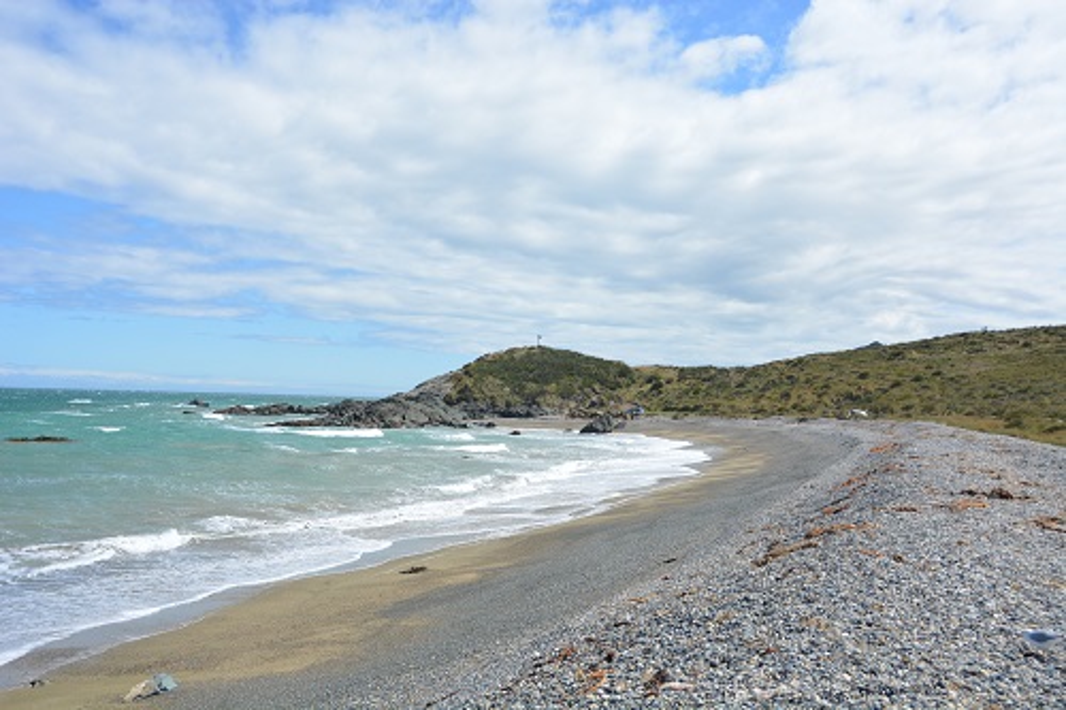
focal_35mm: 36
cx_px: 533
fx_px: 1066
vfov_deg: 36.8
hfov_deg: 53.1
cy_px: 355
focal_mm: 24
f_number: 7.1
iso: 400
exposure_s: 1/2000
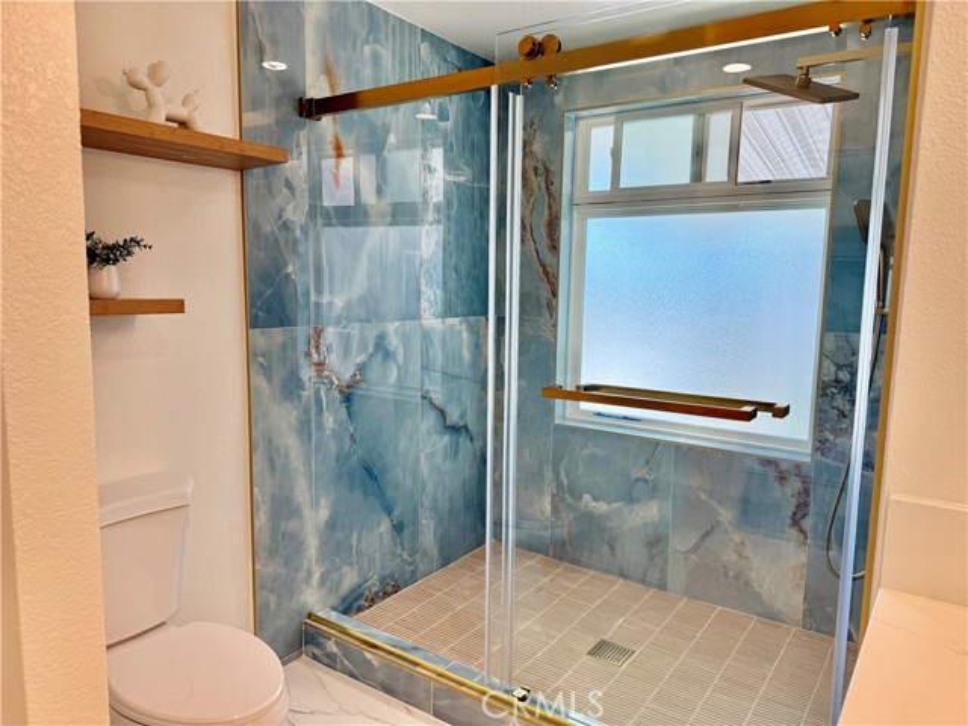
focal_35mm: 24
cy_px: 363
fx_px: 671
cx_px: 484
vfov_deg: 56.8
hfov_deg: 71.6
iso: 100
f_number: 1.78
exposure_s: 1/379
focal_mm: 6.76
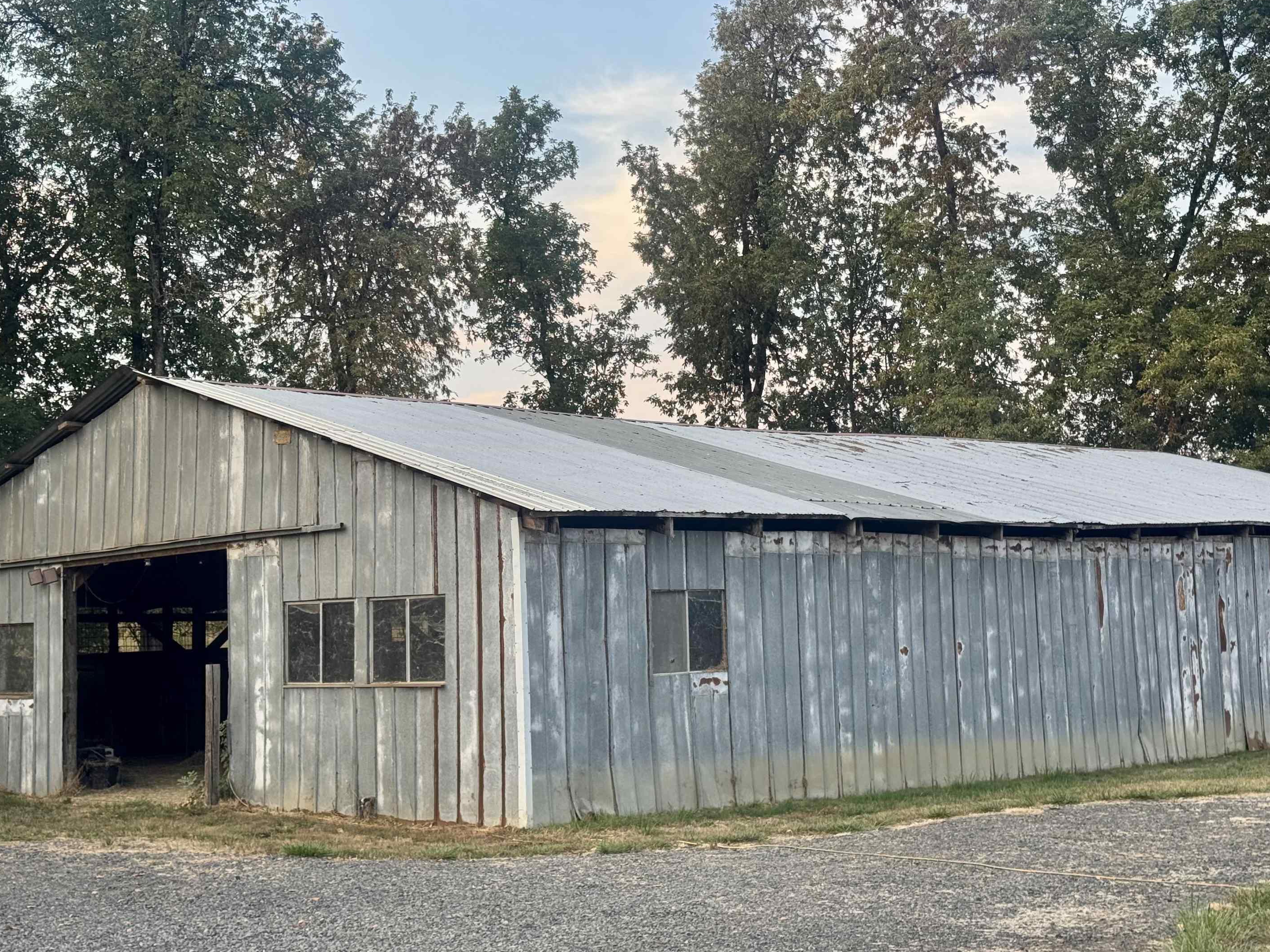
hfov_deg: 36.8
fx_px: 1908
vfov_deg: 28.0
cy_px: 495
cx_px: 585
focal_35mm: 52
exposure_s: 1/522
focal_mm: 6.76
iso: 64
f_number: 1.78
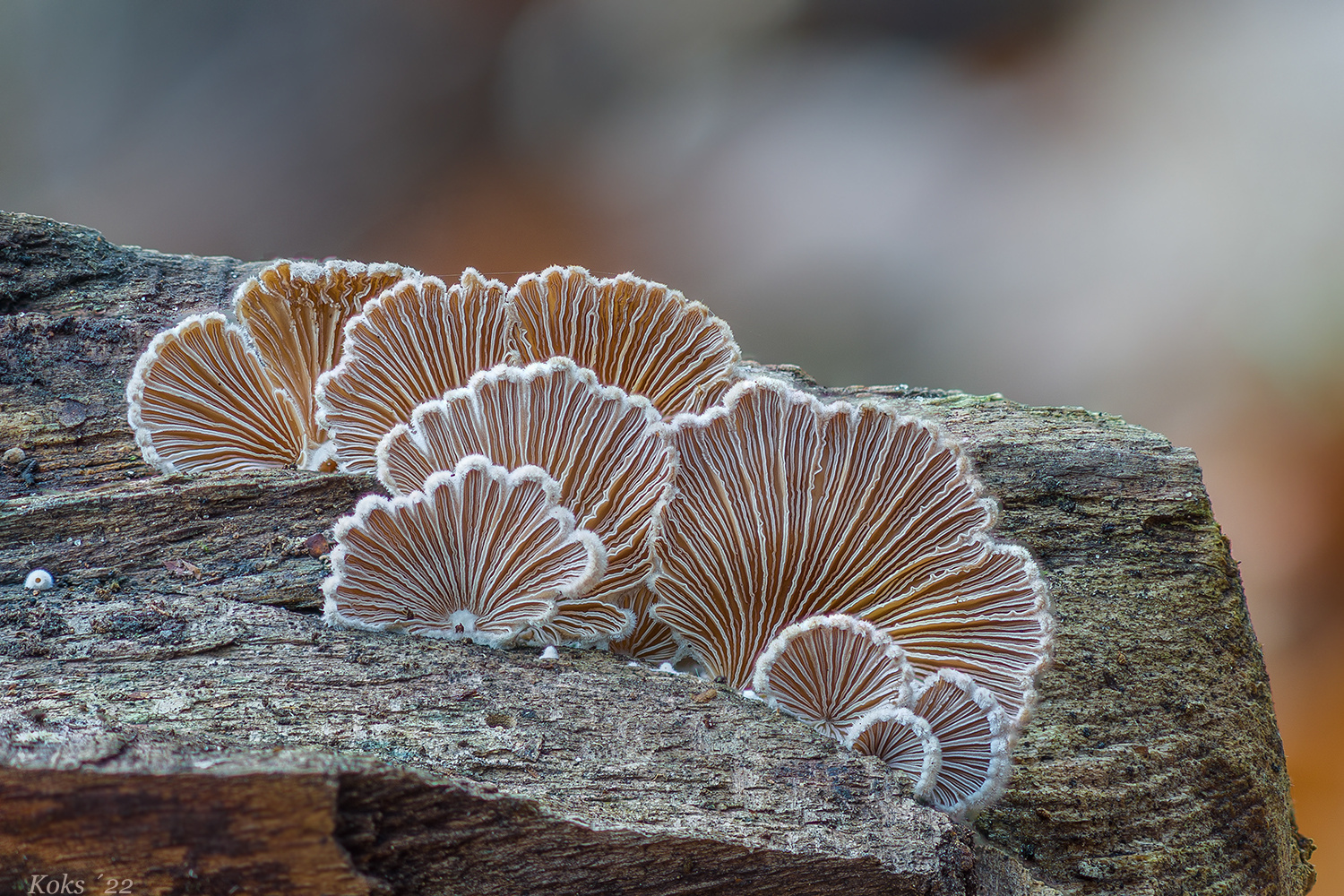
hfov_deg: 14.7
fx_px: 5226
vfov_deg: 9.8
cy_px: 448
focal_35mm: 140
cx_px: 672
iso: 50
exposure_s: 1/6
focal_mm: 140
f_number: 5.6
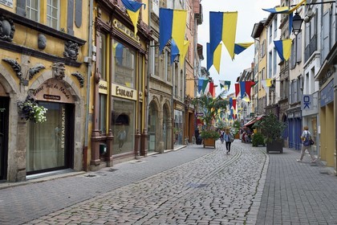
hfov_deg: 48.5
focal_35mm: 40
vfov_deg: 33.4
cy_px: 112
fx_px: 374
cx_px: 168
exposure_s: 1/160
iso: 400
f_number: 11
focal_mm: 40
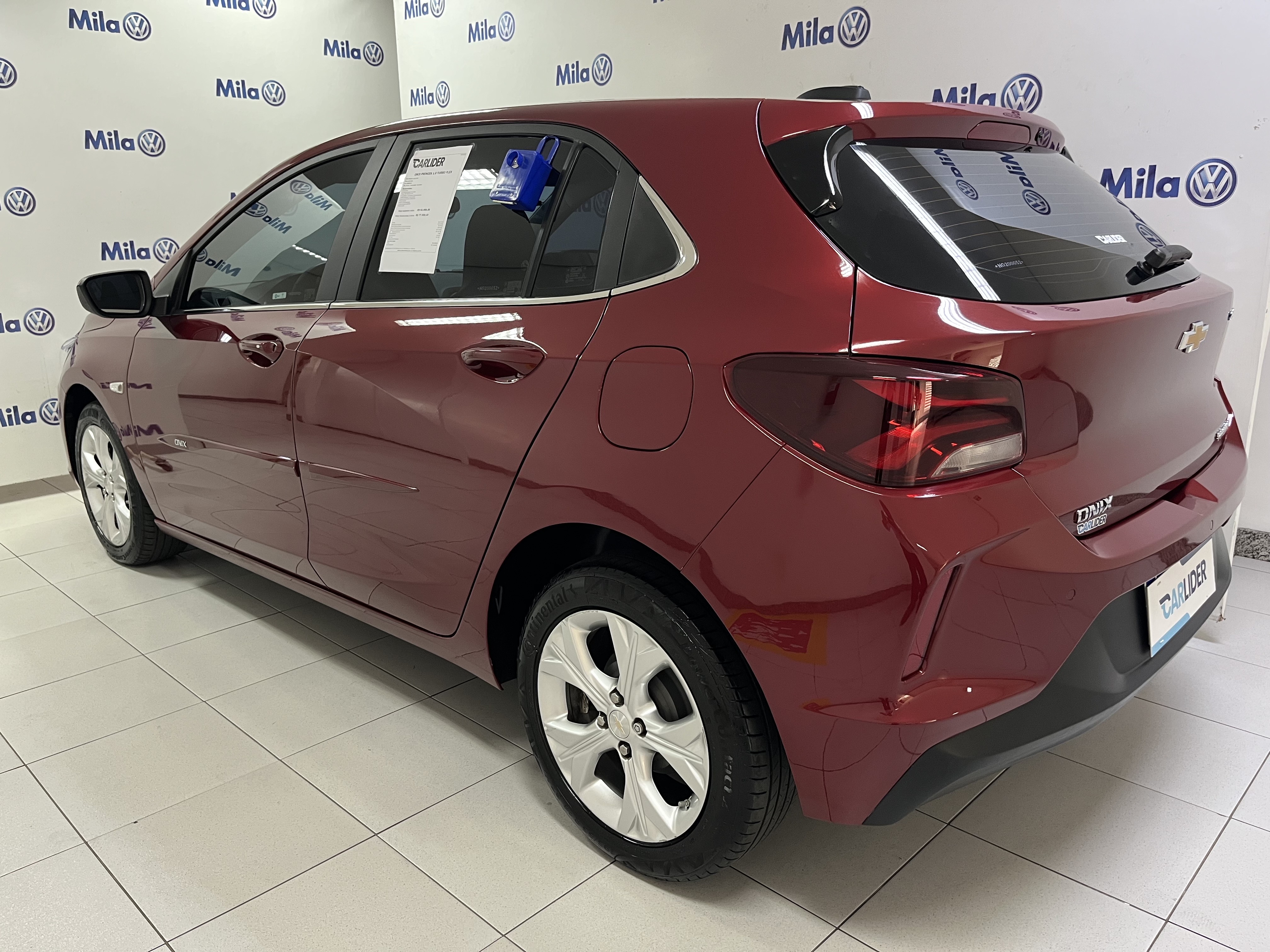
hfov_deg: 67.3
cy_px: 476
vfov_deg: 53.1
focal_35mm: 26
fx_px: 954
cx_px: 635
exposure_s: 1/60
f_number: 1.6
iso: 250
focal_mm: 5.1
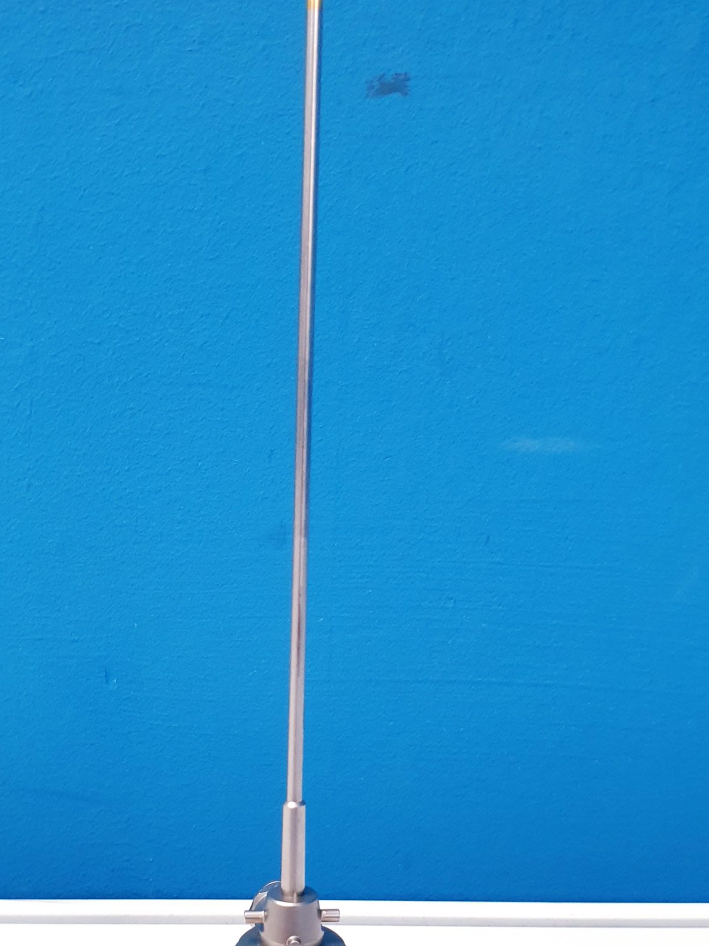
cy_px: 603
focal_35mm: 43
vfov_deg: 43.4
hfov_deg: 33.5
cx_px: 277
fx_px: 1174
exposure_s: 1/50
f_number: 2.4
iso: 250
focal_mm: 4.3
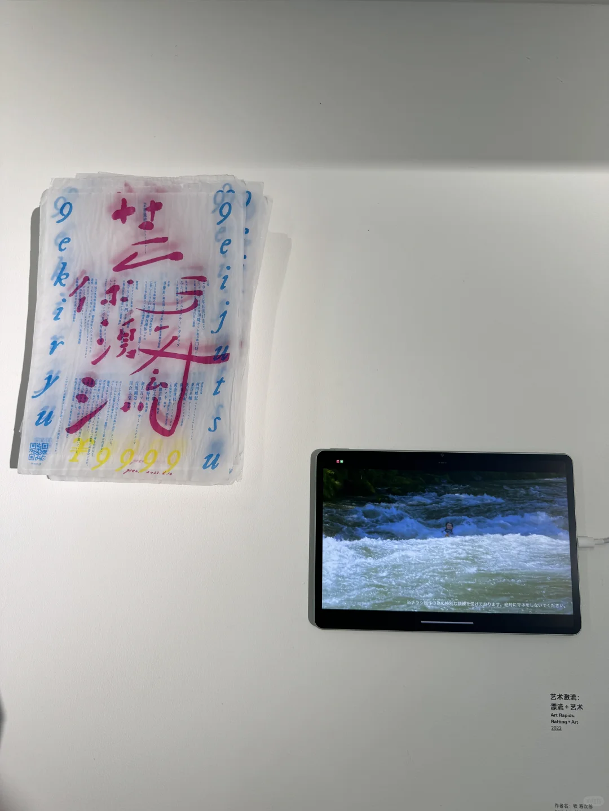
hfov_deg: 56.8
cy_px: 406
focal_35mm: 24
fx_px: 563
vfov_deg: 71.6
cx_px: 304
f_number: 1.78
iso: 64
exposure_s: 1/100
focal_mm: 6.76
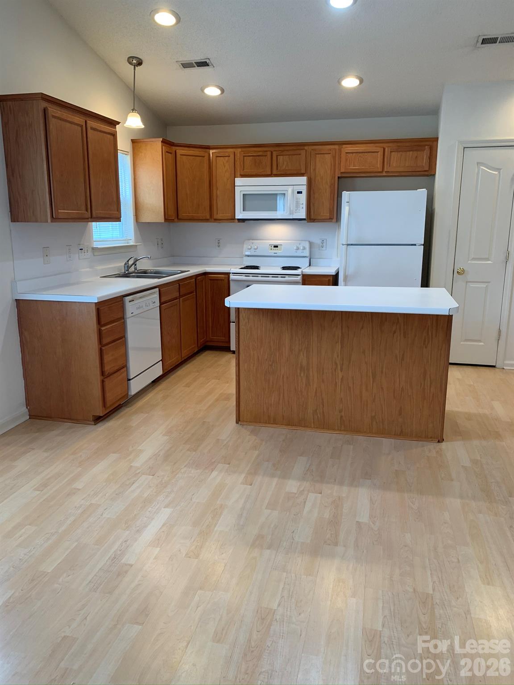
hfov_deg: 53.1
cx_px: 257
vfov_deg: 67.3
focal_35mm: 26
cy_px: 342
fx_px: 515
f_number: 1.8
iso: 64
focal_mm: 4.25
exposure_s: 1/60
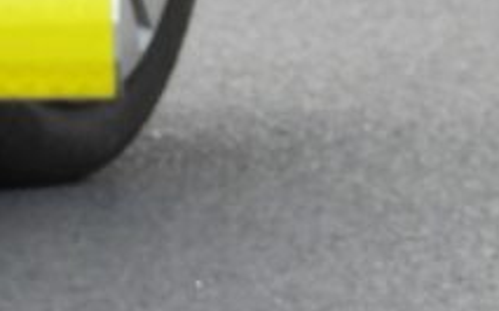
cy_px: 692
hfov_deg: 1.4
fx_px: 20829
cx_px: 255
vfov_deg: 0.9
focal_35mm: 1532
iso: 250
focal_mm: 53.9
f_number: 4.5
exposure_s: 1/125
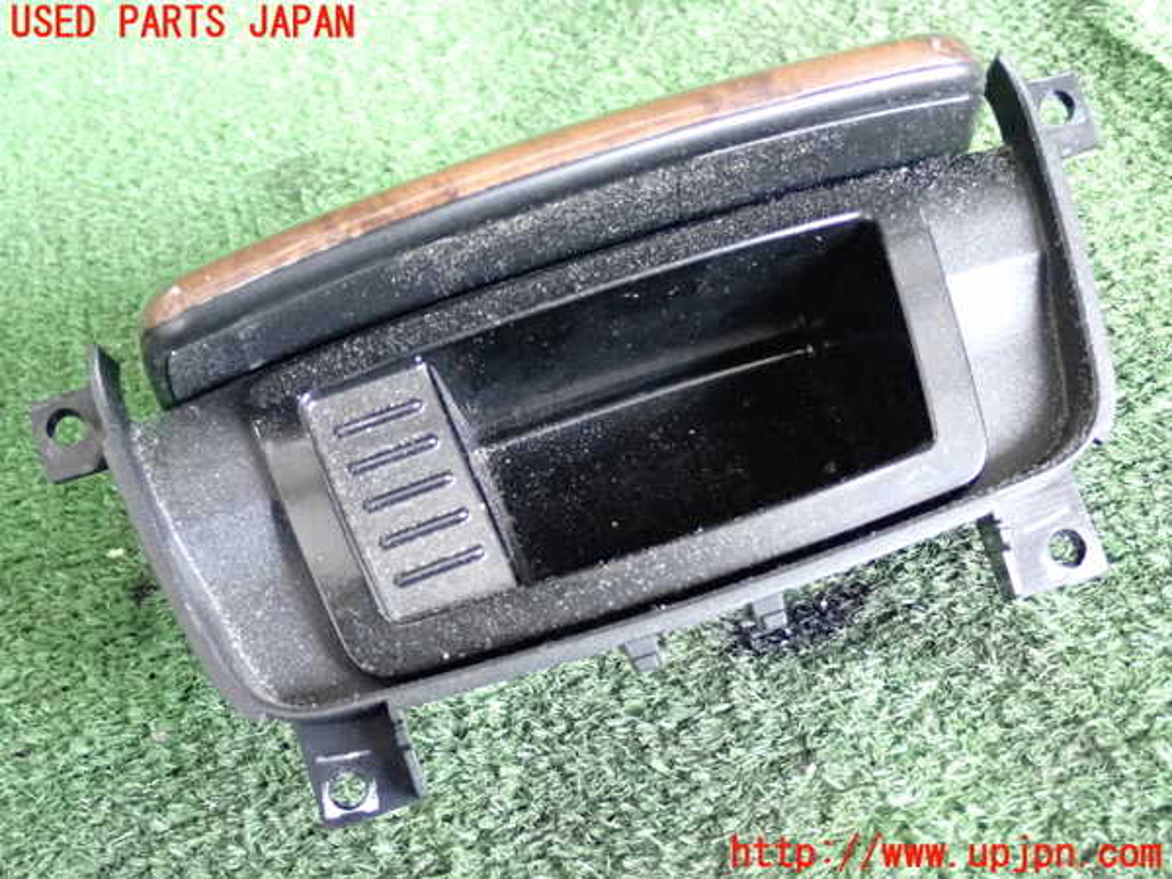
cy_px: 440
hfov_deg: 35.5
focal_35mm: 54
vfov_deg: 27.0
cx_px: 586
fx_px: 1828
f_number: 3.3
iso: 2500
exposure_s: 1/125
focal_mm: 9.65
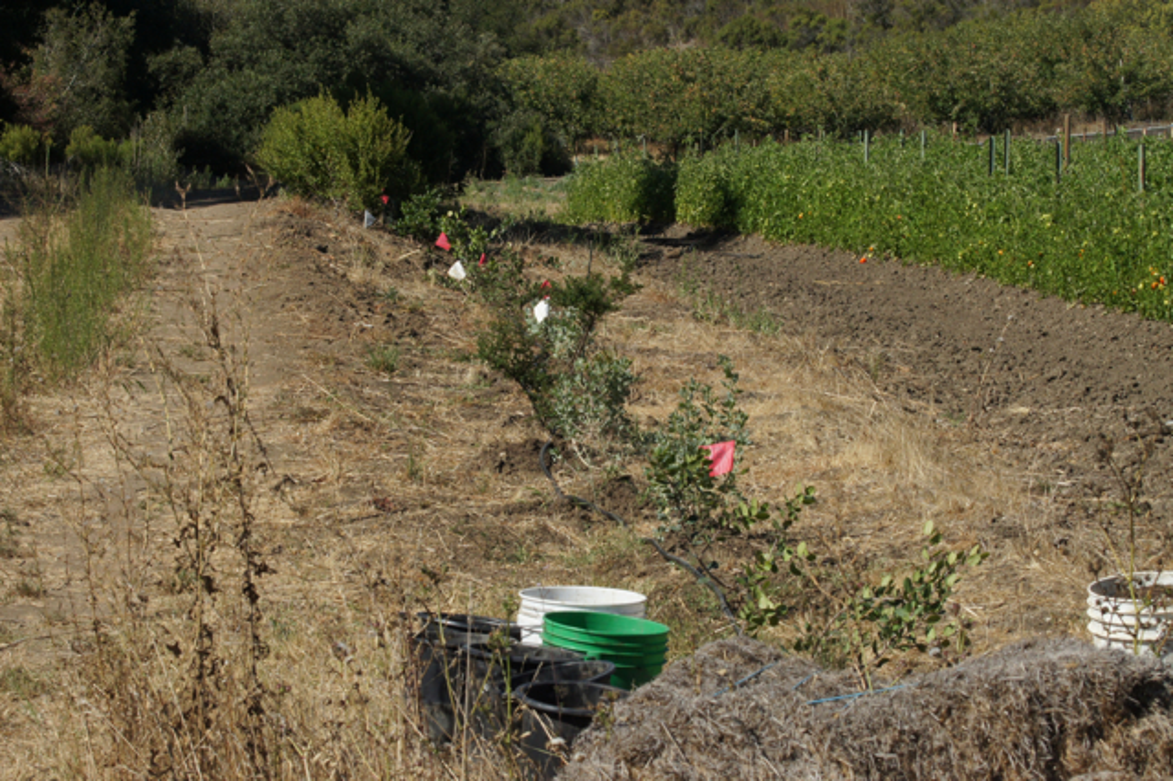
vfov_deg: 12.2
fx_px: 3664
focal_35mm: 112
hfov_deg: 18.2
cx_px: 586
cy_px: 390
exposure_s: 1/250
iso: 400
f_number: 20
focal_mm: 75
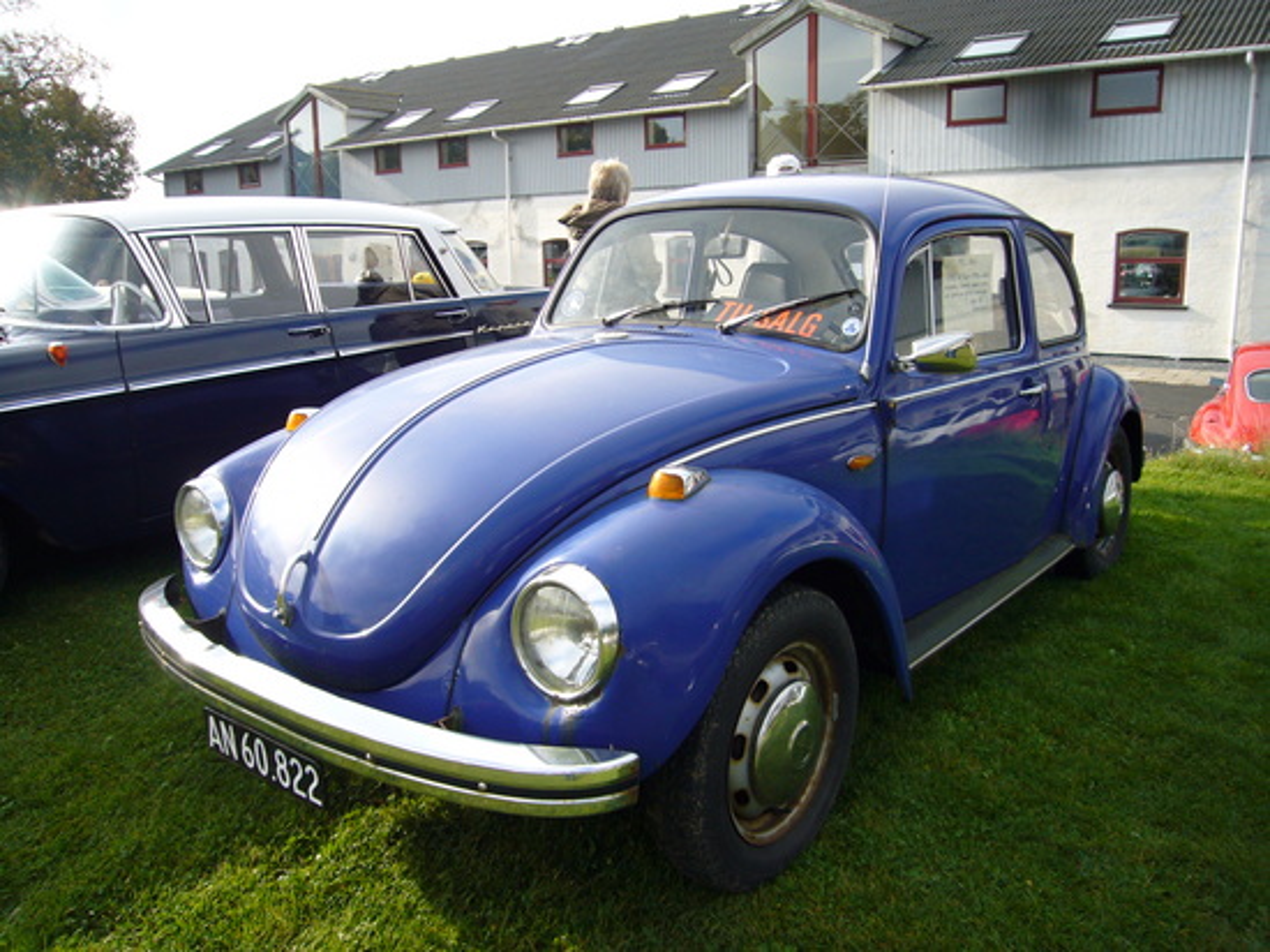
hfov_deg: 63.5
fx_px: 1027
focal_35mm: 28
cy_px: 476
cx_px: 635
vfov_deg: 49.7
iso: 80
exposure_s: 1/320
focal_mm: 4.6
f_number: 2.8
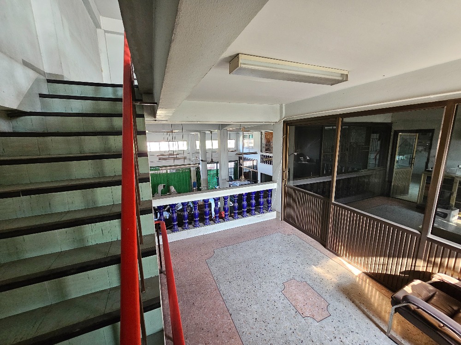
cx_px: 230
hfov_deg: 106.2
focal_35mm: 13
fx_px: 173
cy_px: 172
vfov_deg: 89.9
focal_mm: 2.2
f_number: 2.2
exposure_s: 1/33
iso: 320
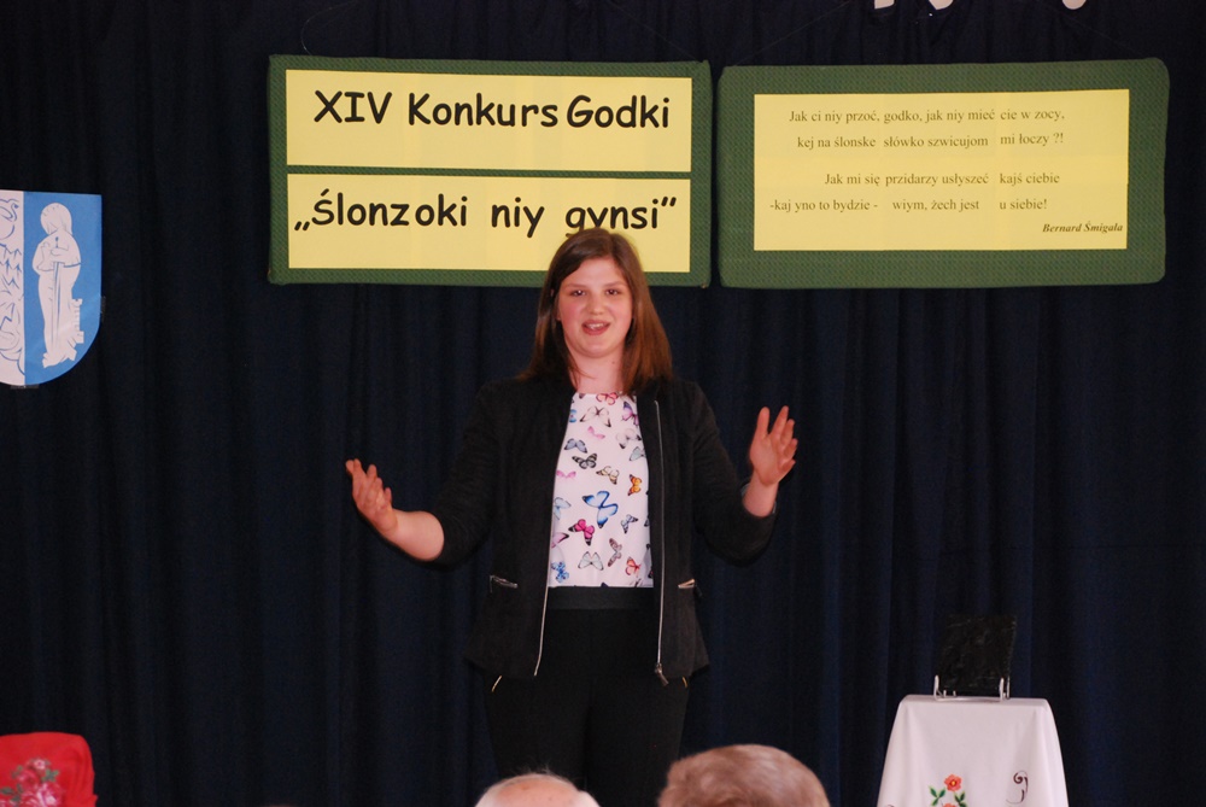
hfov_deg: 14.8
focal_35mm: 138
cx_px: 603
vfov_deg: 10.0
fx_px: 4628
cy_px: 404
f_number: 5.6
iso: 1250
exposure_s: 1/60
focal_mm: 92
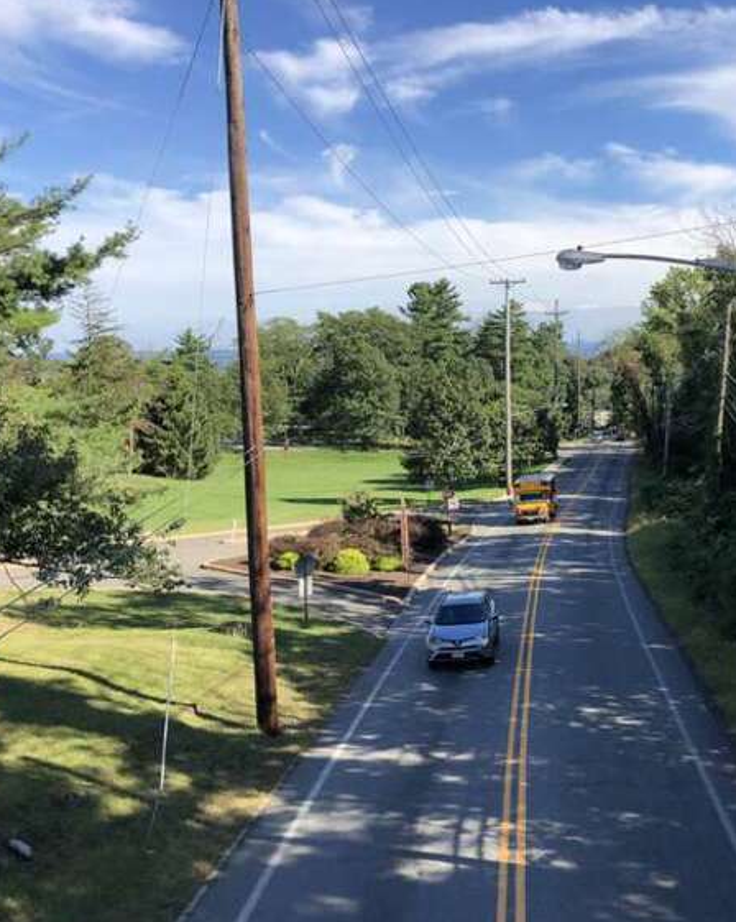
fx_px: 1063
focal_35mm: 39
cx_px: 534
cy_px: 459
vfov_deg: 46.9
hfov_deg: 37.4
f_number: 1.8
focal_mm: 4
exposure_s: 1/1350
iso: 20
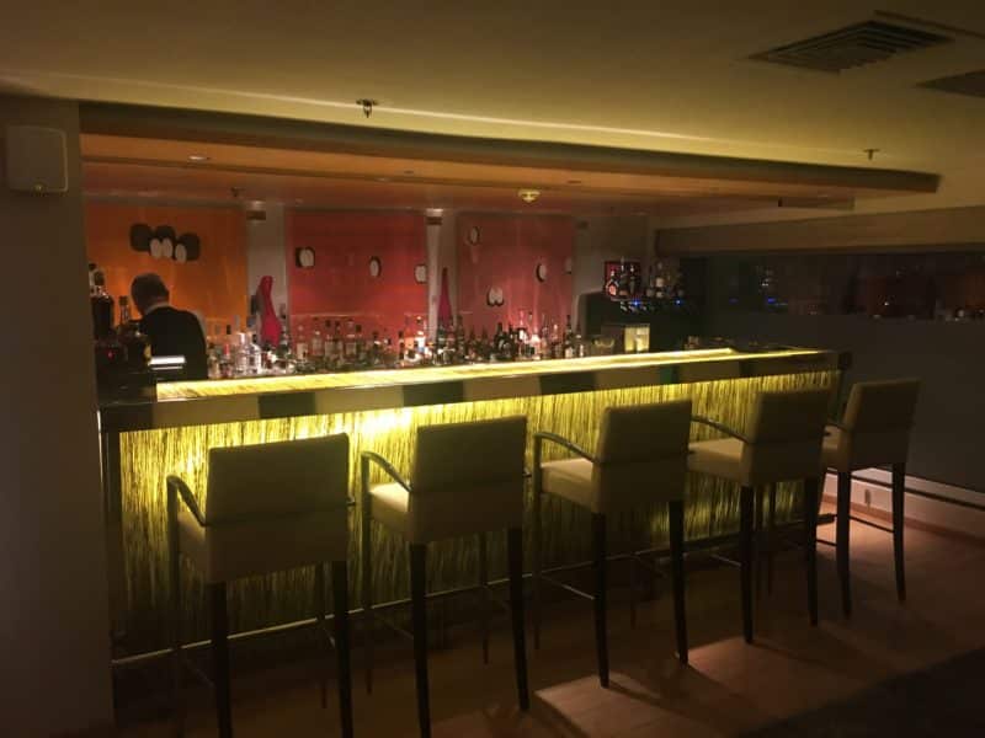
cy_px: 369
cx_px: 492
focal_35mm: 29
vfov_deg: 48.2
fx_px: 825
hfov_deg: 61.7
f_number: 2.2
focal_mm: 4.15
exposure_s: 1/17
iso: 250
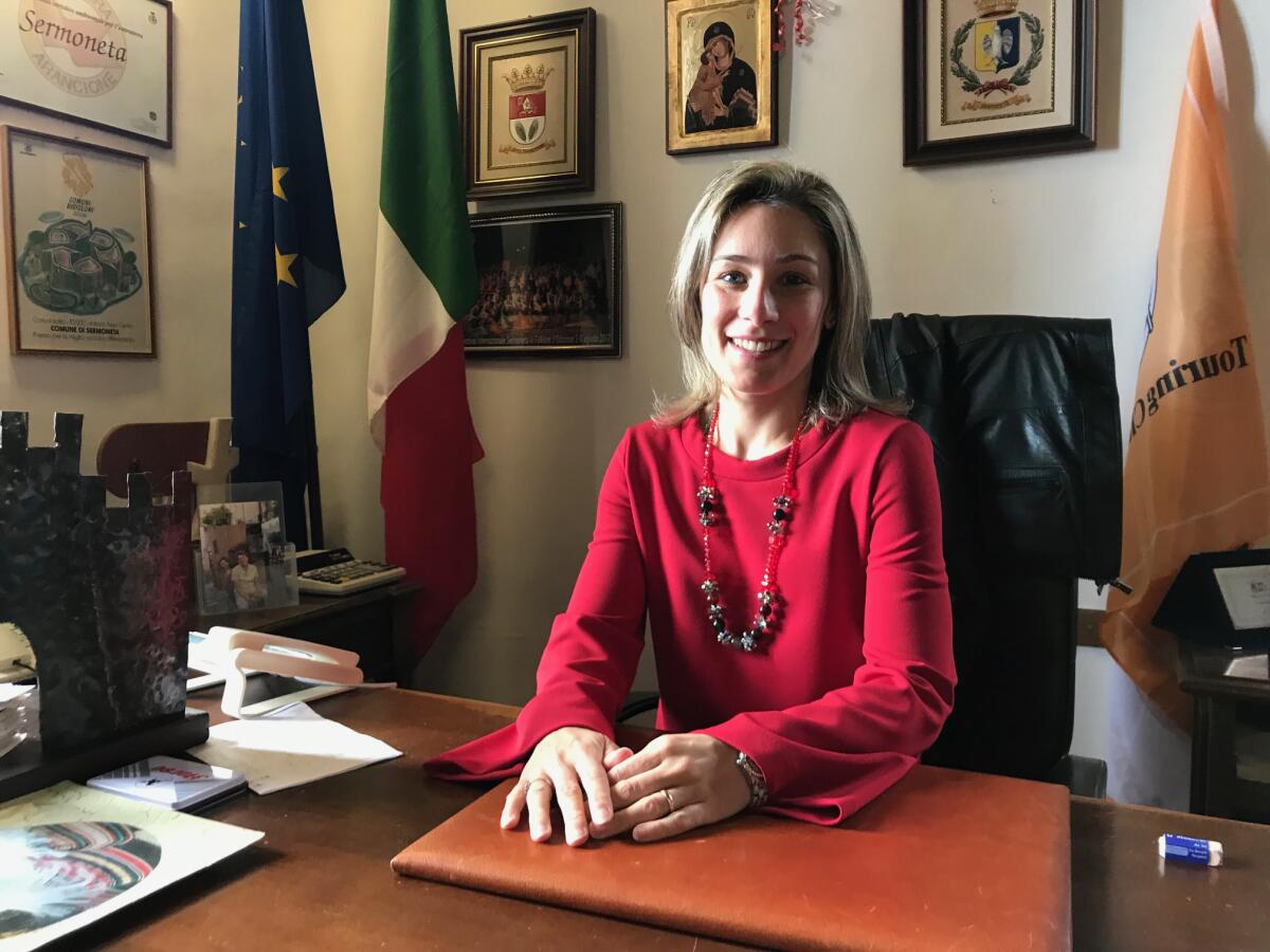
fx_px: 1027
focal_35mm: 28
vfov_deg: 49.7
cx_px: 635
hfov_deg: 63.4
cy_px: 476
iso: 50
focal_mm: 3.99
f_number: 1.8
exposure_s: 1/17
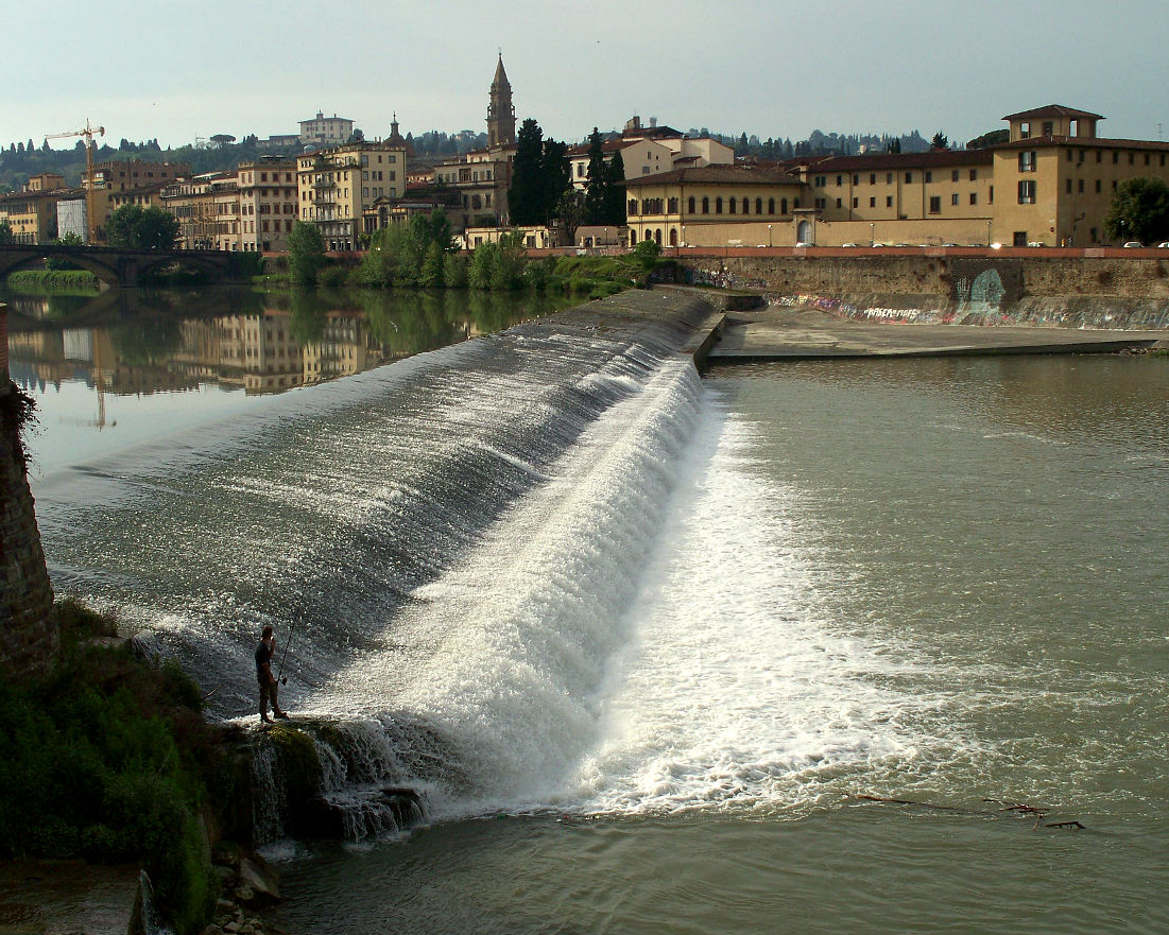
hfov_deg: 37.3
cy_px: 461
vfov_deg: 30.3
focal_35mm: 50
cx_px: 551
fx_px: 1730
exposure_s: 1/640
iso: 64
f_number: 5
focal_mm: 9.86
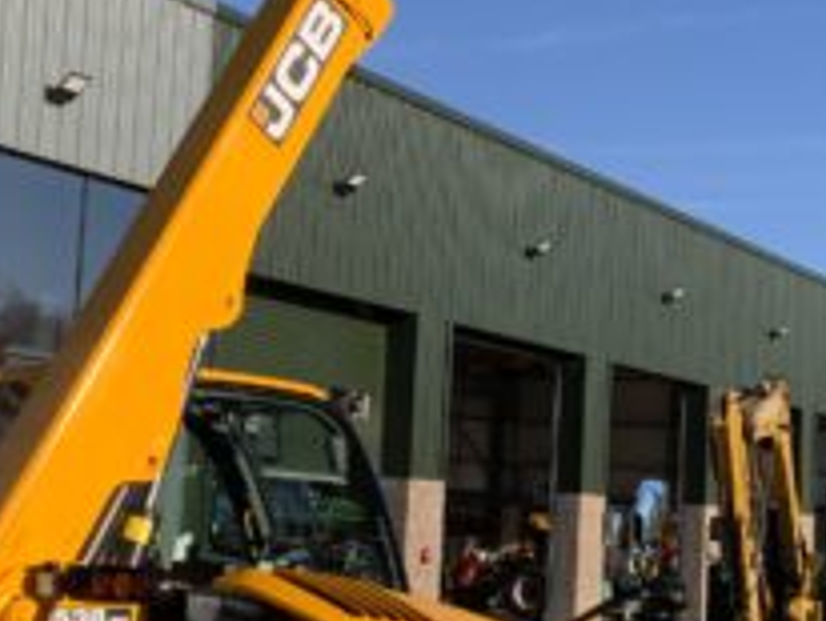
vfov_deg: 16.4
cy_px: 288
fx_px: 2150
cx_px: 533
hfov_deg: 21.7
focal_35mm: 90
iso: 16
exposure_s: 1/1626
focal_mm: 3
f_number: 1.8
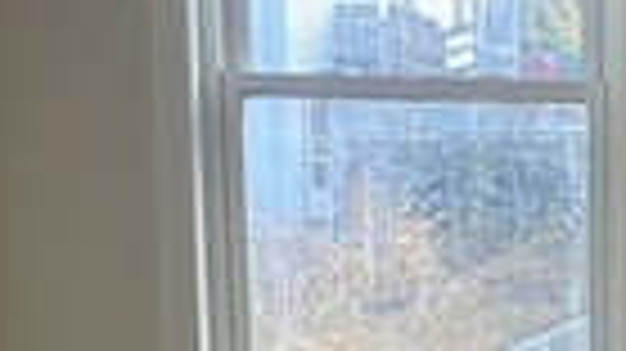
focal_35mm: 157
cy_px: 711
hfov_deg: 13.3
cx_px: 766
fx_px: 2605
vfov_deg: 7.4
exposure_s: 1/120
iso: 125
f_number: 1.8
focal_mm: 4.25
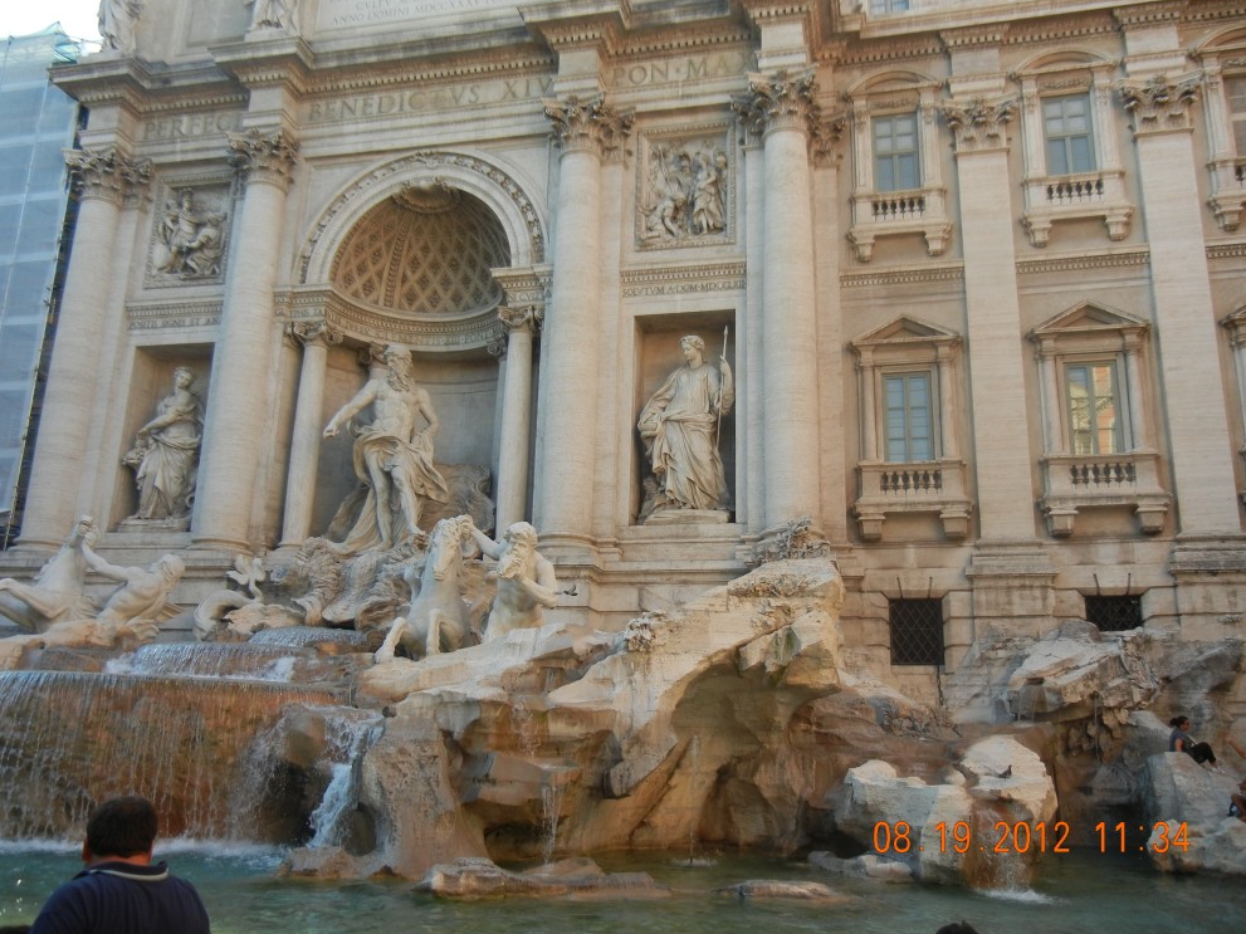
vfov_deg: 45.4
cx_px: 625
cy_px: 455
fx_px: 1116
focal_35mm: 31
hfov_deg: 58.4
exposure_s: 1/300
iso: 160
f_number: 3.5
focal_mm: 5.4
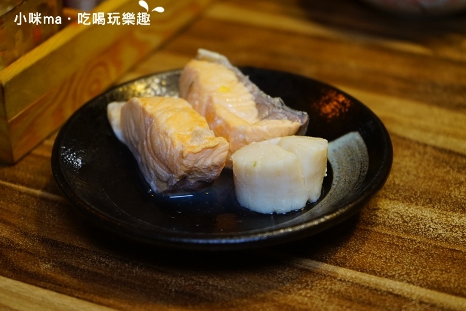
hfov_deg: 28.1
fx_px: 932
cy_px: 156
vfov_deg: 18.9
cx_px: 235
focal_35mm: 72
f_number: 5.6
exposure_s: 1/80
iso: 1600
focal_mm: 70
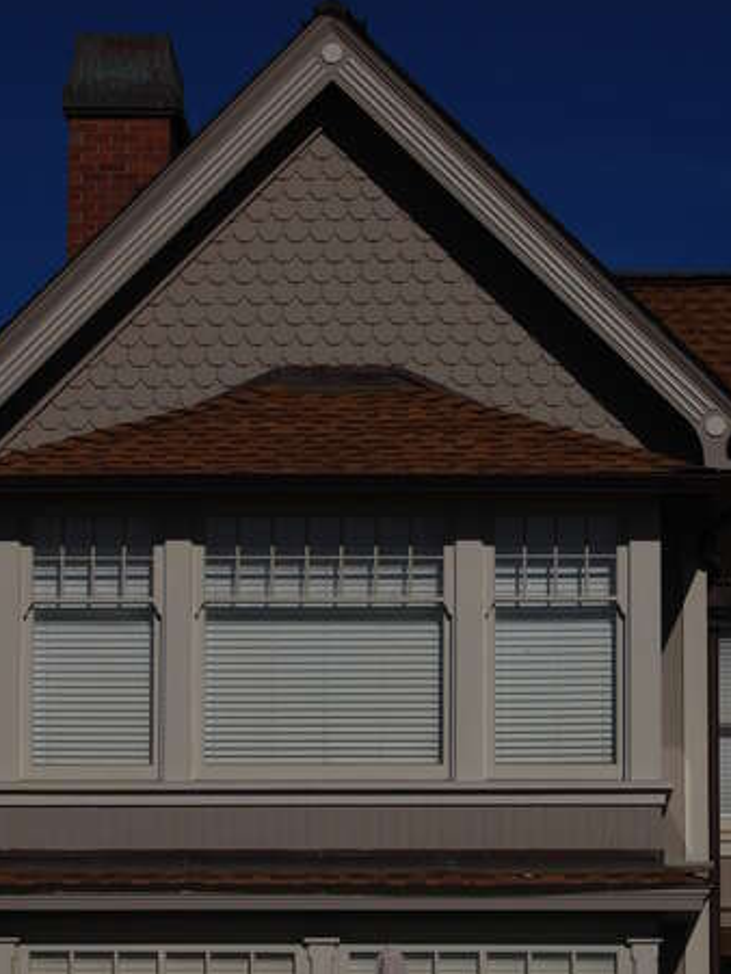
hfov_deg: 10.5
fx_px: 3962
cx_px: 344
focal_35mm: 141
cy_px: 812
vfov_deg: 13.9
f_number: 16
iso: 200
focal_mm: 55
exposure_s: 1/800
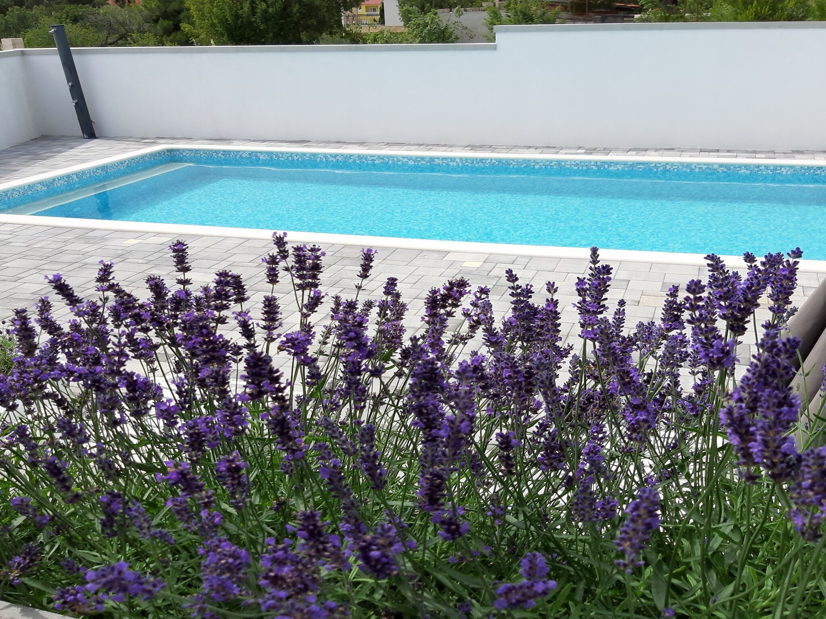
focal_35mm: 27
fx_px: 644
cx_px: 413
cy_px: 310
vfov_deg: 51.4
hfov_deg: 65.3
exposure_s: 1/1029
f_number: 1.7
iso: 40
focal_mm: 3.93
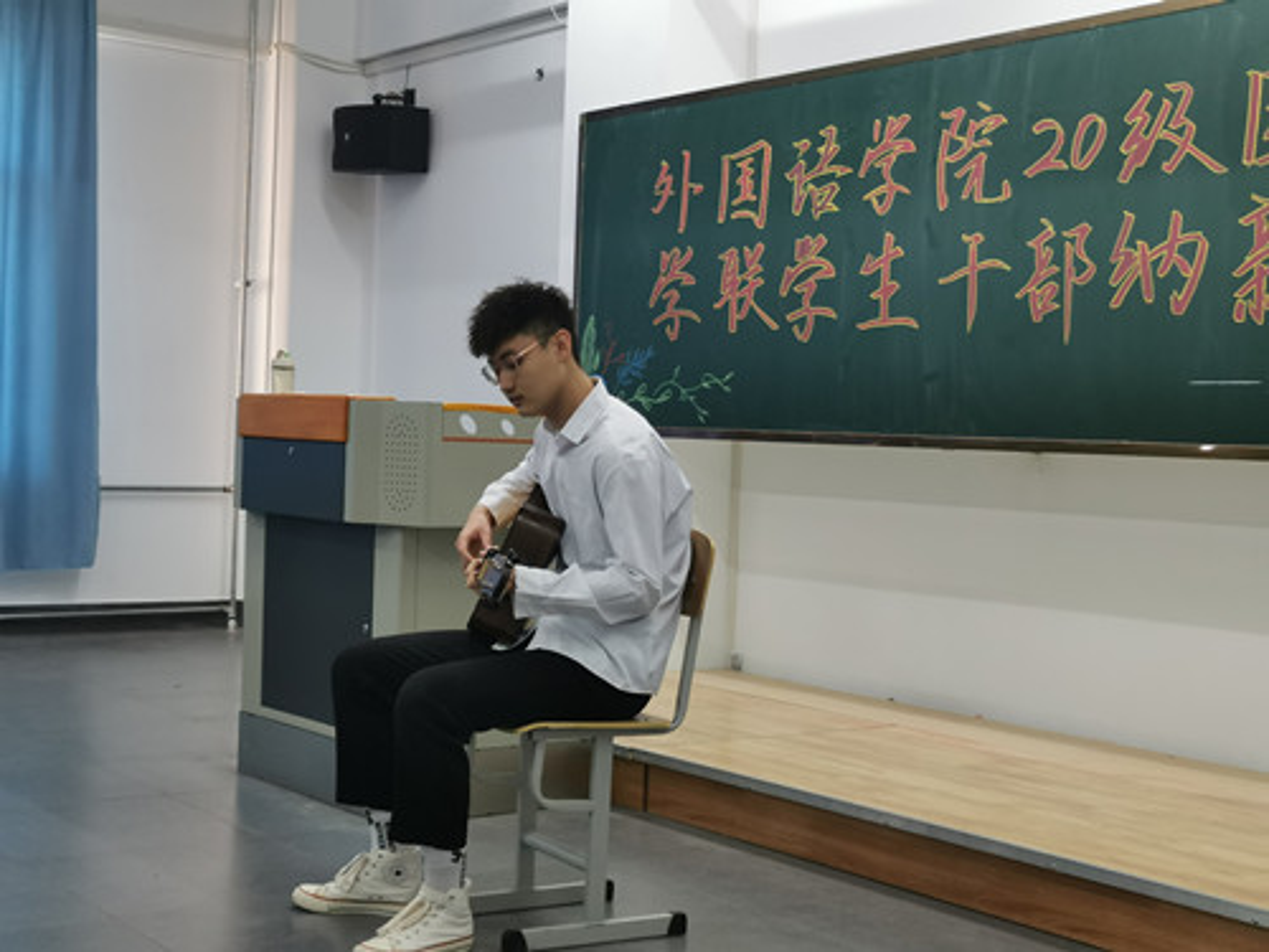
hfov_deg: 36.8
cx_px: 634
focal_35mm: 52
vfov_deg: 28.0
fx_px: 1906
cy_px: 476
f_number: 1.8
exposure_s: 1/60
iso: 200
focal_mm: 5.58
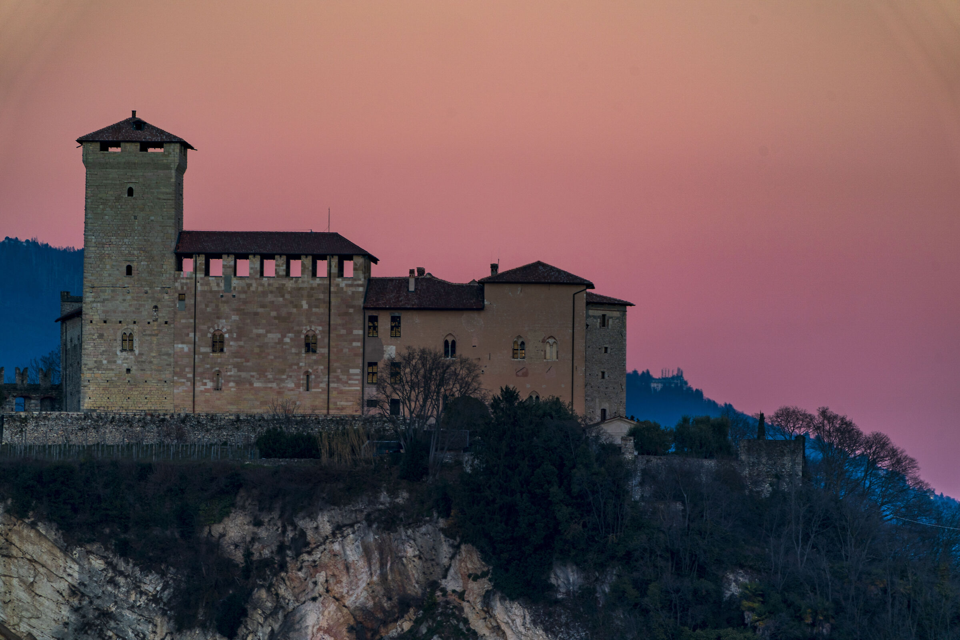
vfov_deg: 2.5
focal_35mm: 560
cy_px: 320
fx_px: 14932
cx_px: 480
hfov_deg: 3.7
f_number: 8
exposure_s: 1/40
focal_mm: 560
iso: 100
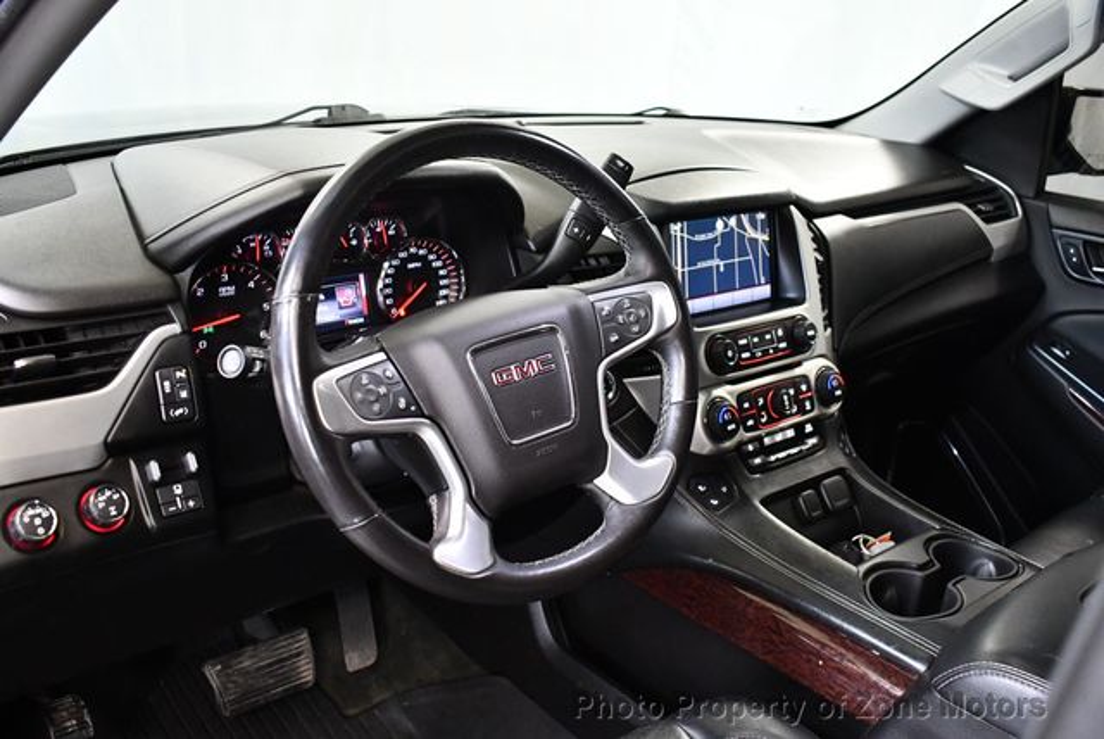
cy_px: 370
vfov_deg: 36.9
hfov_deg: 53.1
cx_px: 552
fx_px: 1105
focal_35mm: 36
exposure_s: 1/100
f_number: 3.5
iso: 3200
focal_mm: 18
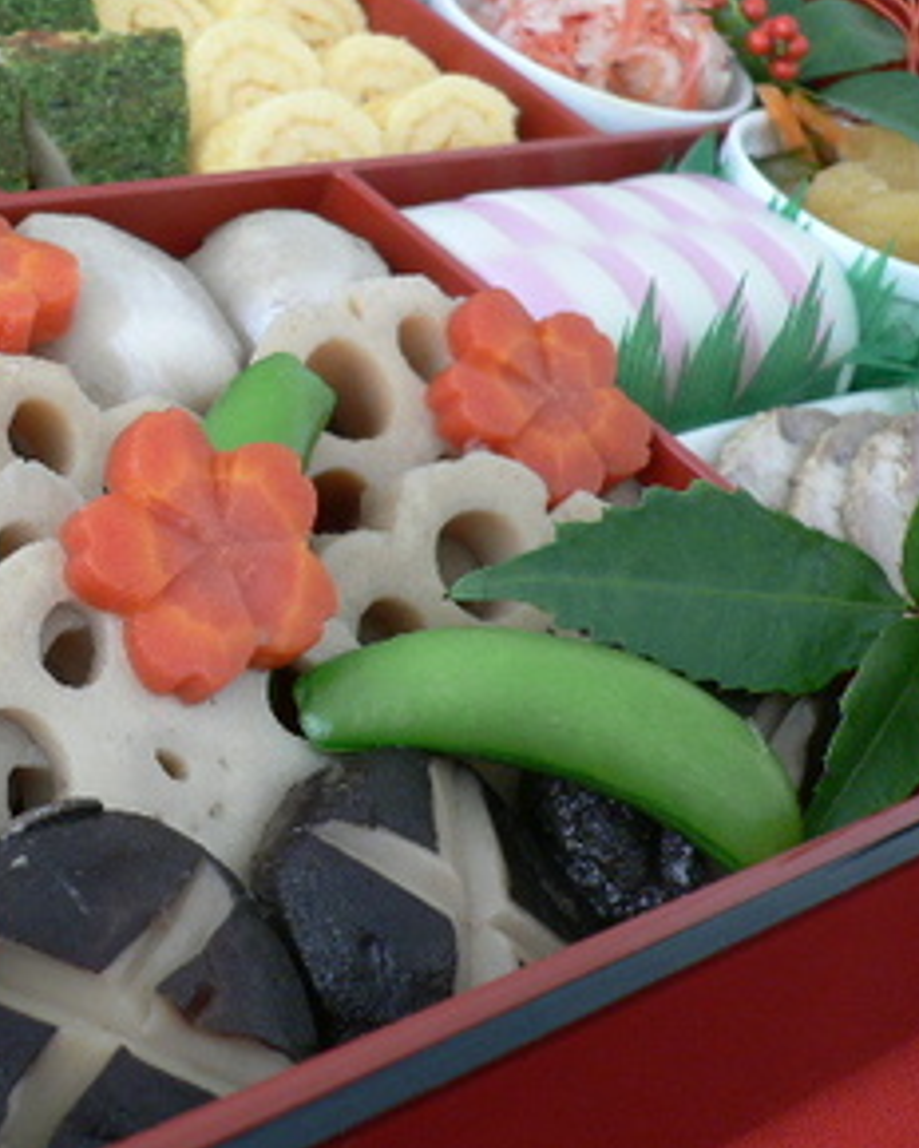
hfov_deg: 24.6
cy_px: 430
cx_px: -8
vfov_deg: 31.8
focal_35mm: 59
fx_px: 2006
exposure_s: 1/40
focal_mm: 5.8
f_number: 2.8
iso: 100
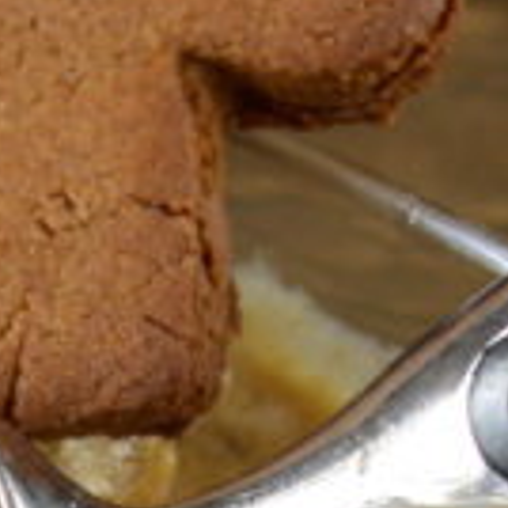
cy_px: 679
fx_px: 5666
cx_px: -292
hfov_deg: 5.1
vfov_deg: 5.1
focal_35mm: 341
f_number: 5
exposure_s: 1/100
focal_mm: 35
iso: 200
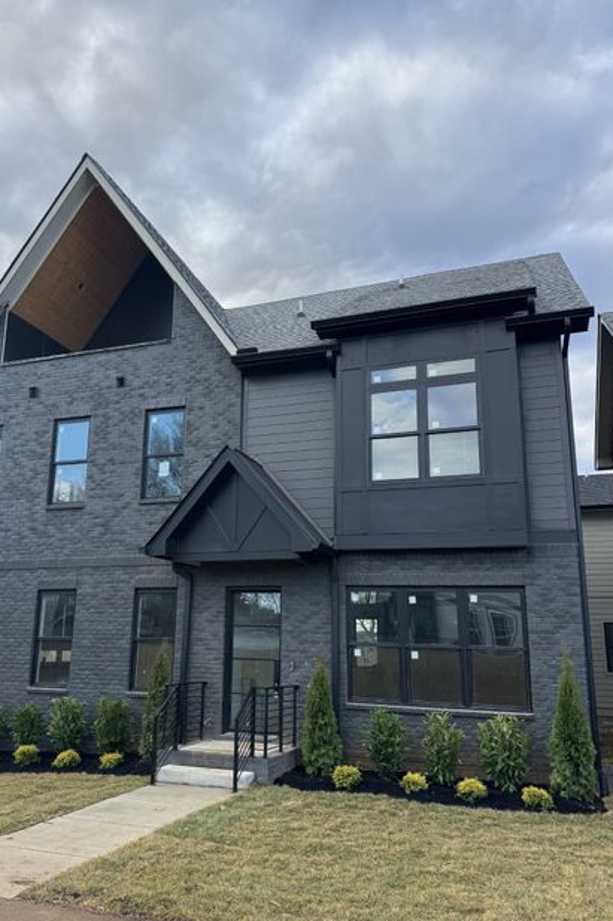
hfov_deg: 47.7
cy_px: 486
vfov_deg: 67.3
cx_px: 254
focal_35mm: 27
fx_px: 690
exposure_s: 1/888
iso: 80
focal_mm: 6.76
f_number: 1.78
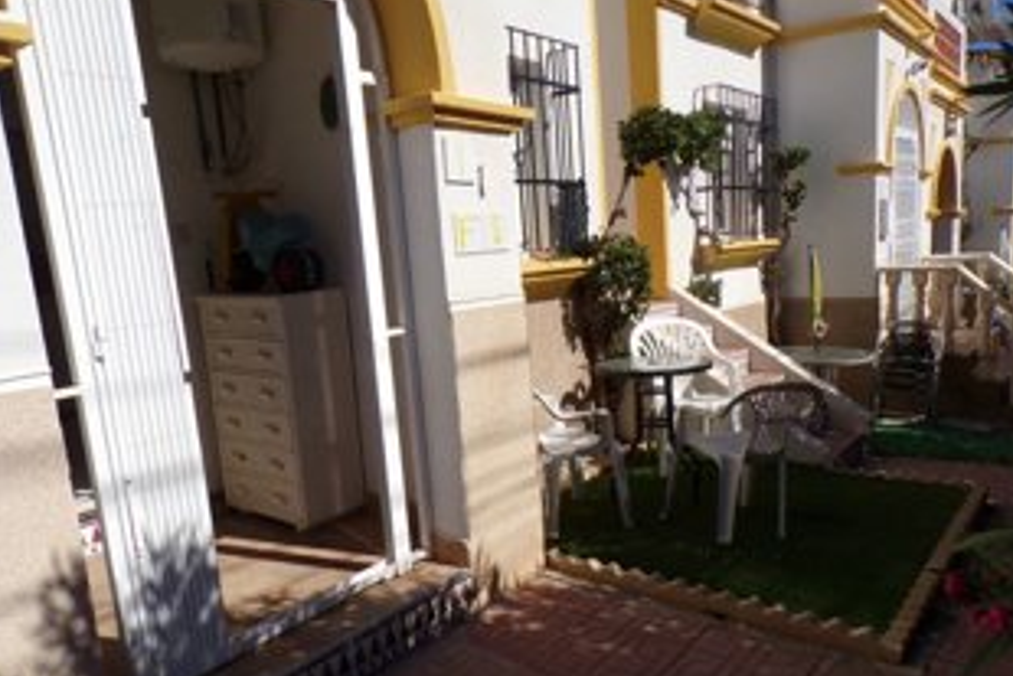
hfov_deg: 63.6
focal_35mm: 29
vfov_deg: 44.9
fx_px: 816
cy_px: 372
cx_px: 533
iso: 80
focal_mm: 4.3
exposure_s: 1/640
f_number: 5.8
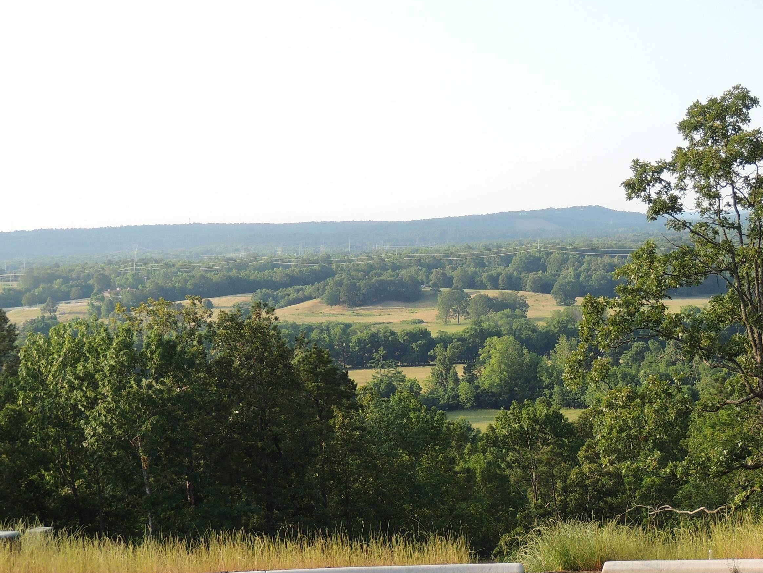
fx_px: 2469
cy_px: 342
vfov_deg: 13.2
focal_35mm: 112
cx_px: 435
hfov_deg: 17.6
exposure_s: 1/250
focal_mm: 15.1
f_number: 4
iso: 100
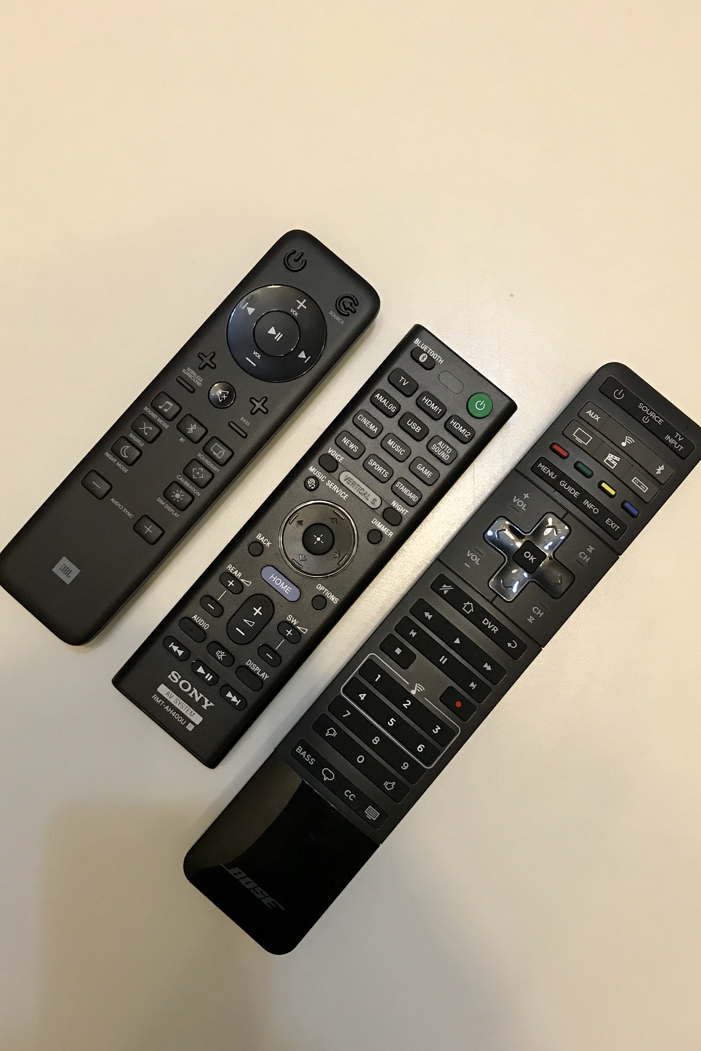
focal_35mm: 30
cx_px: 360
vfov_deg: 61.9
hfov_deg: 43.6
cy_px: 529
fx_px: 876
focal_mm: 3.99
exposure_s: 1/17
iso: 100
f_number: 1.8
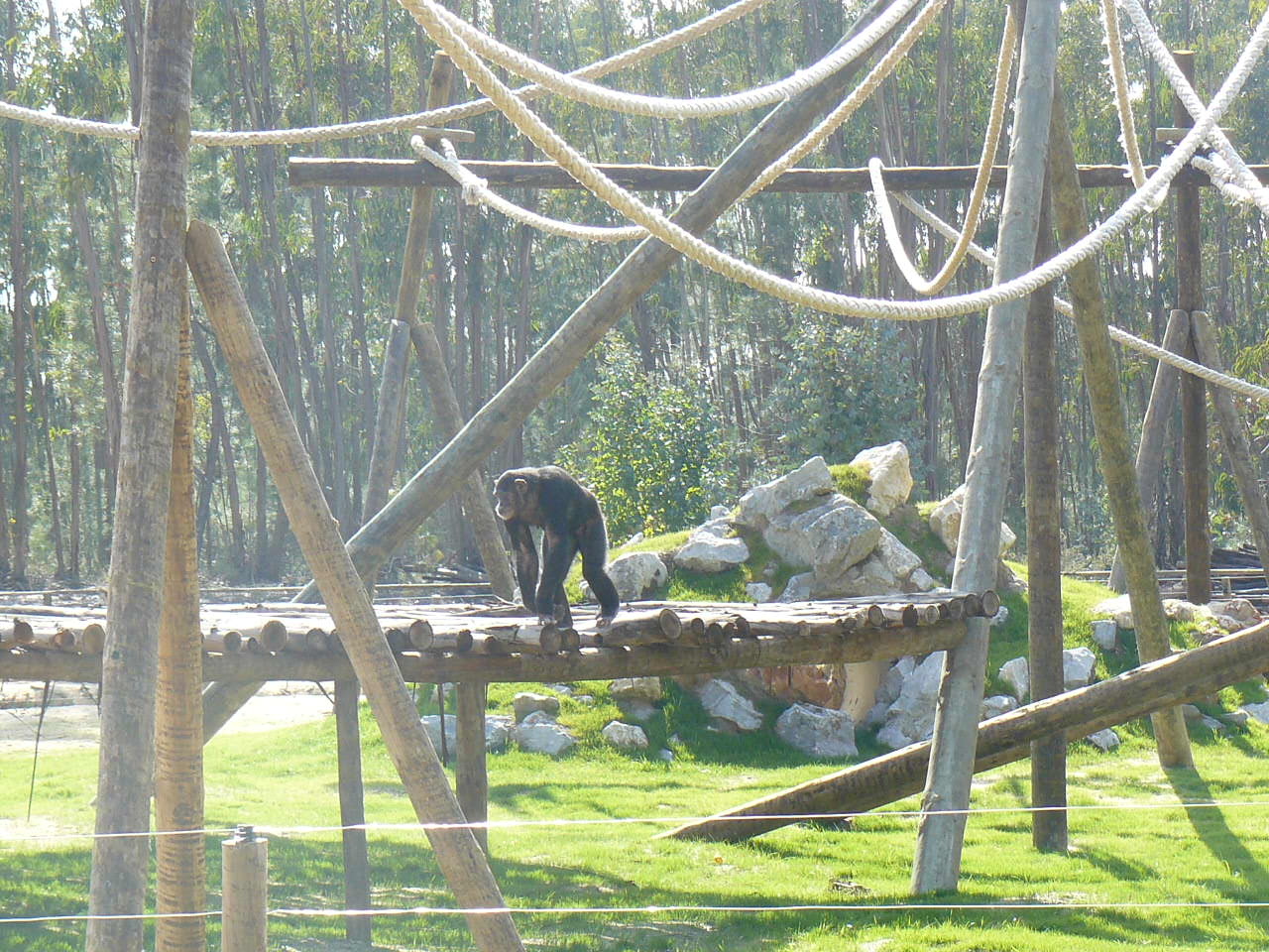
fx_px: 4802
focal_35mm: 131
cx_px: 634
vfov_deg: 11.3
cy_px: 476
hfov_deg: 15.1
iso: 100
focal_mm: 14.5
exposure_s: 1/200
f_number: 4
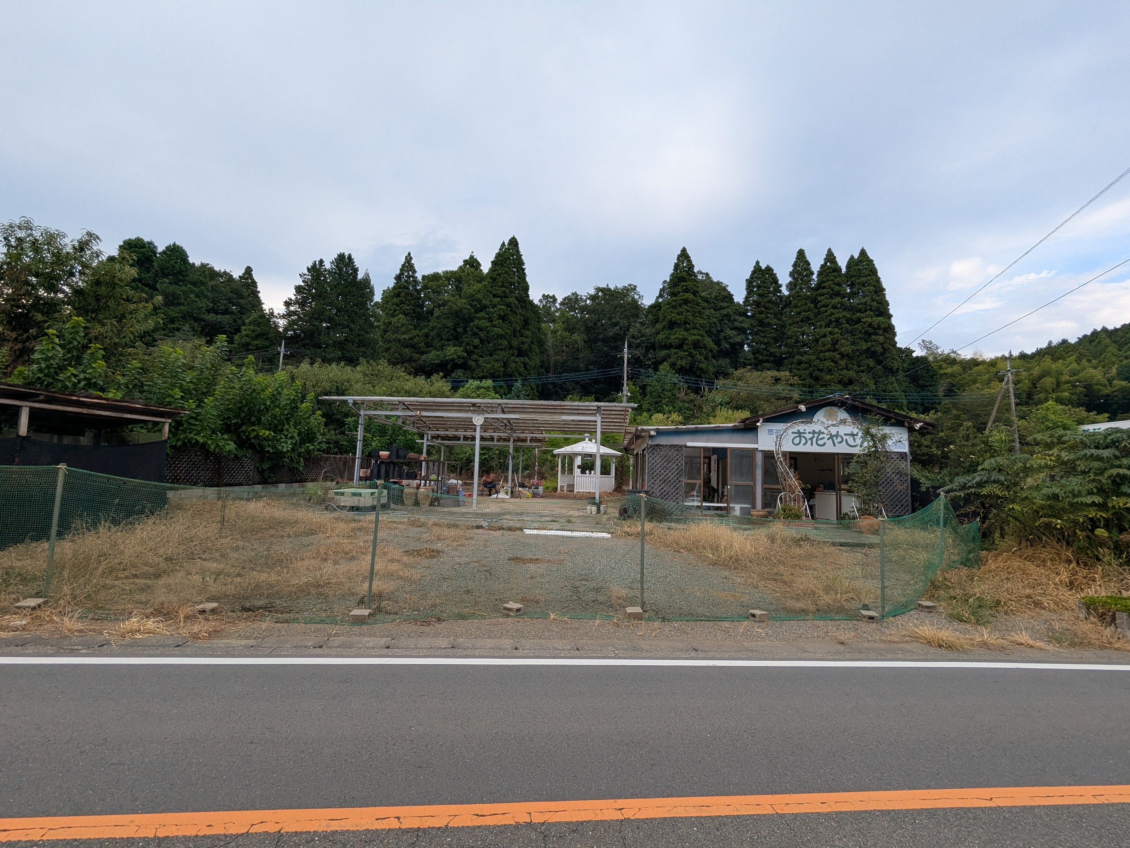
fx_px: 522
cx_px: 565
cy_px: 424
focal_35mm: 16
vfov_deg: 78.1
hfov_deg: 94.5
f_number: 2.2
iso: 50
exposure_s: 1/422
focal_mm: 2.35
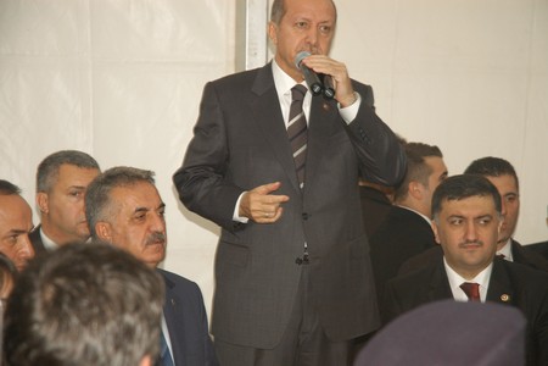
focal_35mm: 105
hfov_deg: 19.5
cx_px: 274
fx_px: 1598
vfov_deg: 13.0
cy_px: 183
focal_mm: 70
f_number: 4.5
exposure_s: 1/60
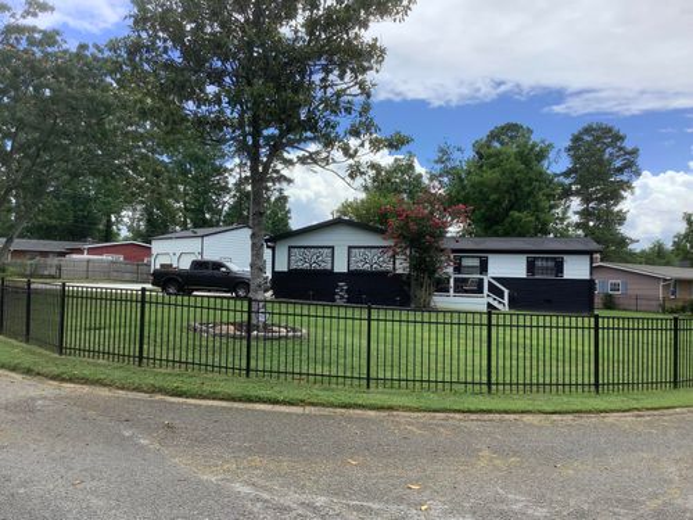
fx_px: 621
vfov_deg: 45.4
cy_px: 260
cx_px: 346
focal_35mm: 31
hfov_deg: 58.4
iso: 25
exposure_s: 1/876
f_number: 2.4
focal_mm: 3.3
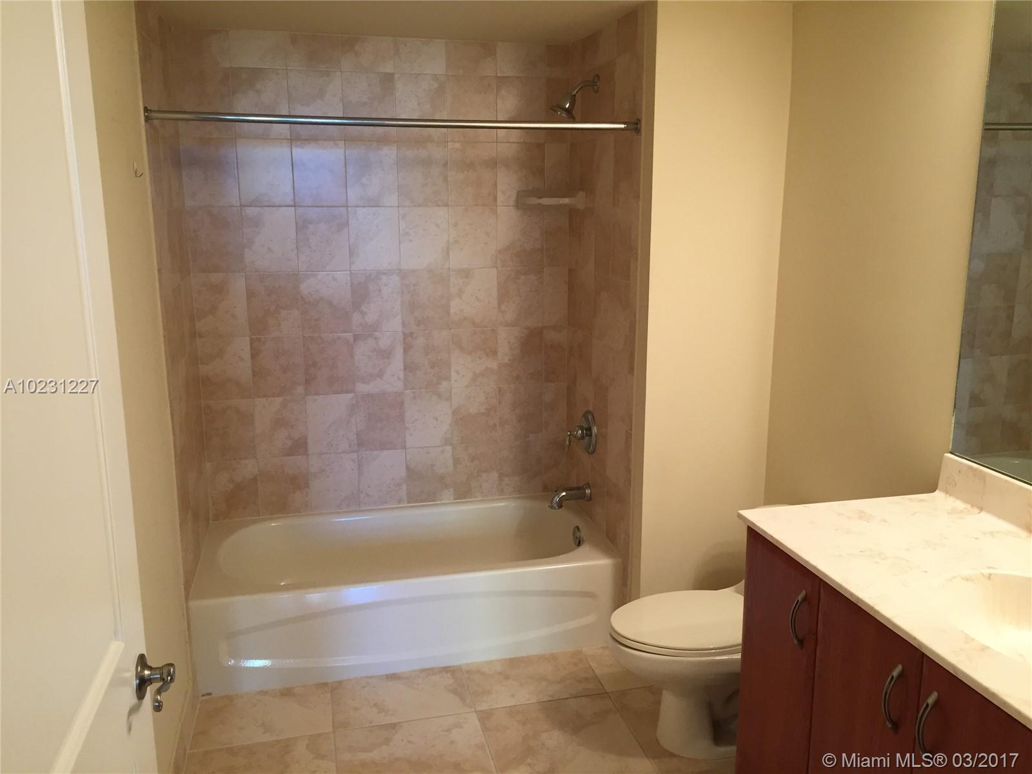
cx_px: 516
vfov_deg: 48.2
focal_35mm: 29
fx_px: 865
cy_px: 387
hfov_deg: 61.7
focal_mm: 4.15
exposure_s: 1/30
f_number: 2.2
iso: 40
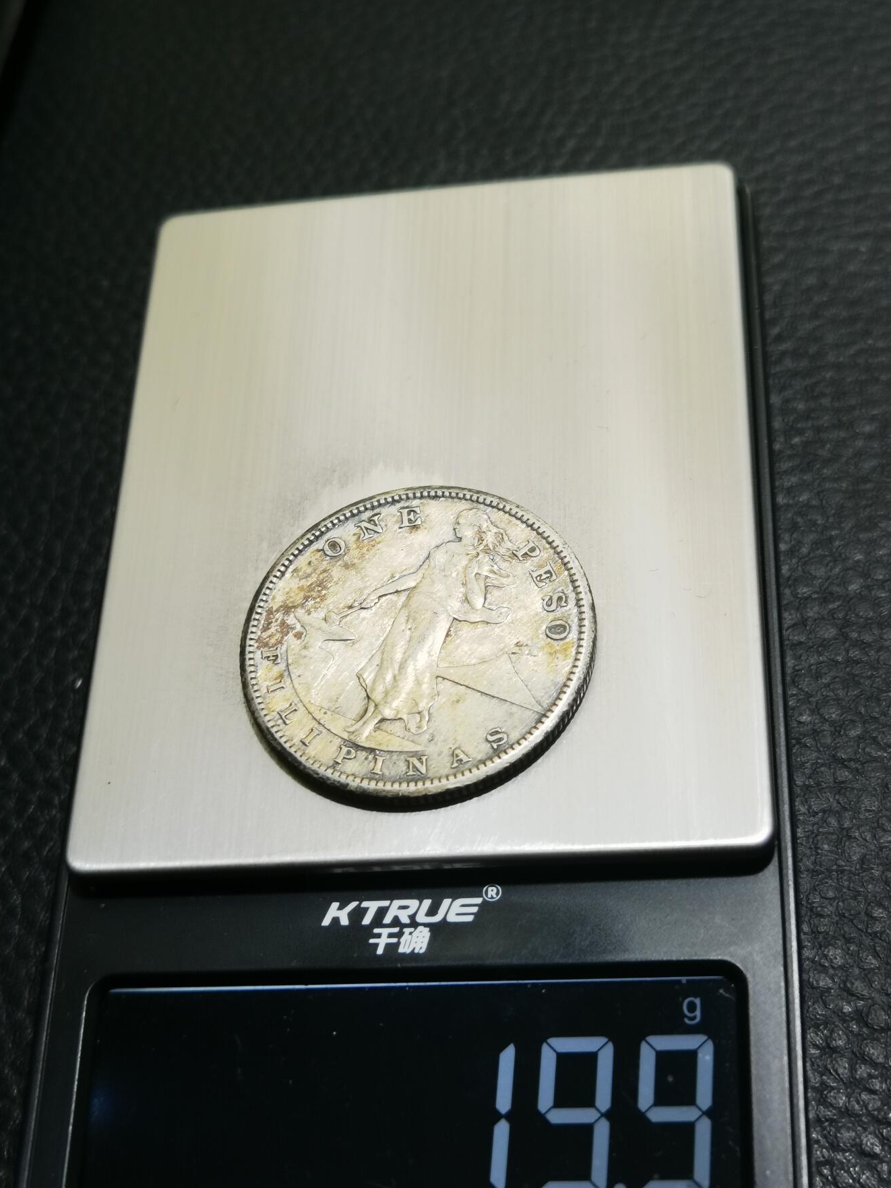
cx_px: 441
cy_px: 606
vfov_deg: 38.9
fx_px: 1682
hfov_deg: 29.7
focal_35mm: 49
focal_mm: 6.67
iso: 100
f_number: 1.9
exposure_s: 1/100
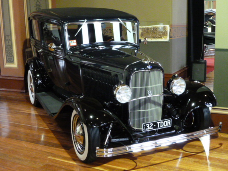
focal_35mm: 47
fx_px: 310
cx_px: 114
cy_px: 86
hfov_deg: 40.4
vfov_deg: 30.9
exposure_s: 1/15
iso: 800
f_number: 4.5
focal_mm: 8.4
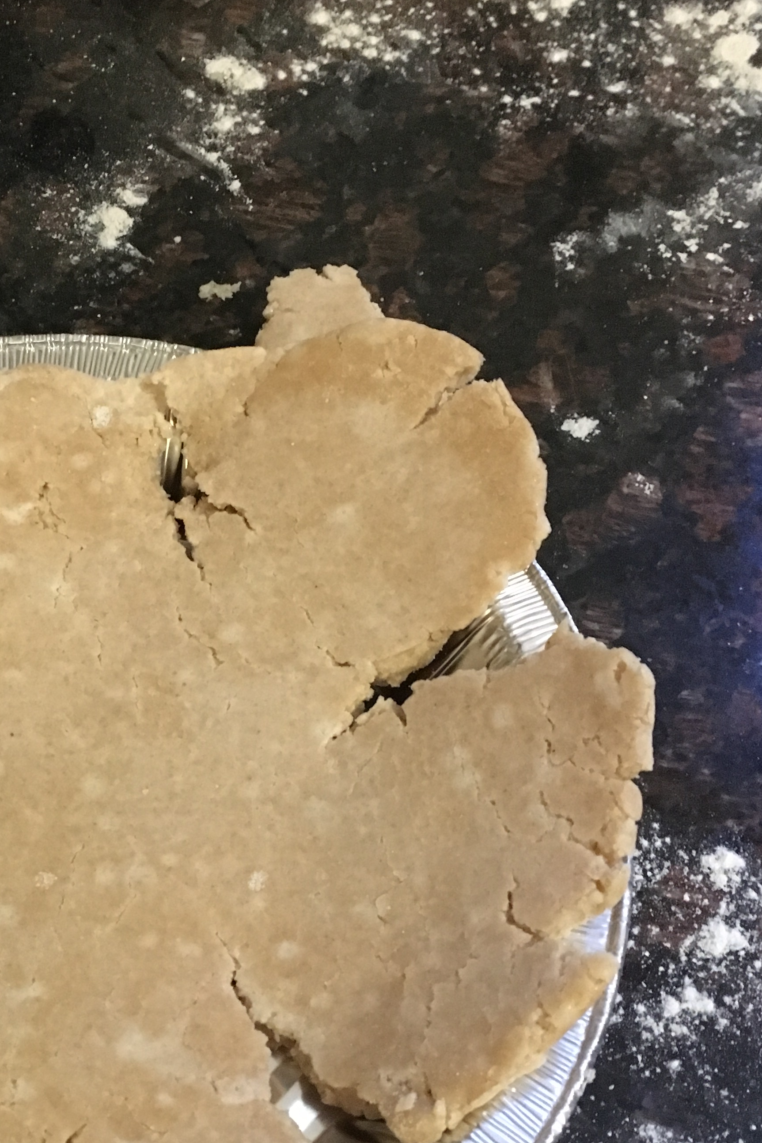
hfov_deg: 28.0
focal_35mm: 47
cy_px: 691
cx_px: 141
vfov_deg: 41.7
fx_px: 1492
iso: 320
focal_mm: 4.15
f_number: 2.2
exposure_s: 1/15
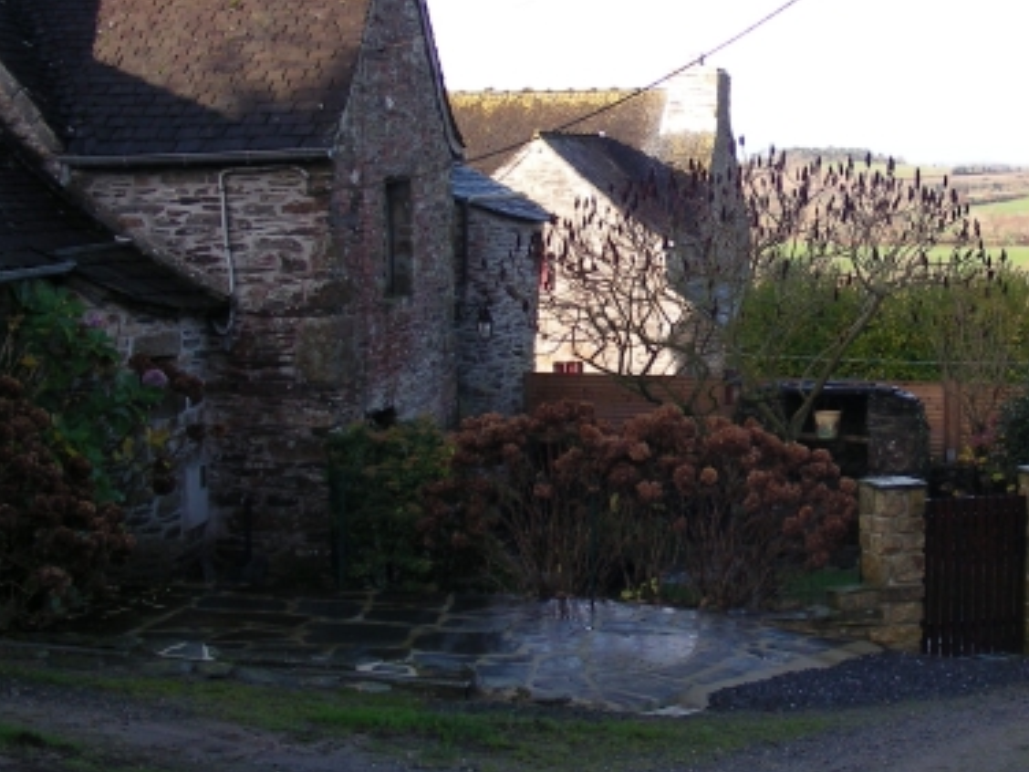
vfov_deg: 21.3
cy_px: 331
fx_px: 2051
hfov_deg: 27.7
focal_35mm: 69
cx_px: 780
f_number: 3.5
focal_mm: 6.3
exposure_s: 1/135
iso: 50
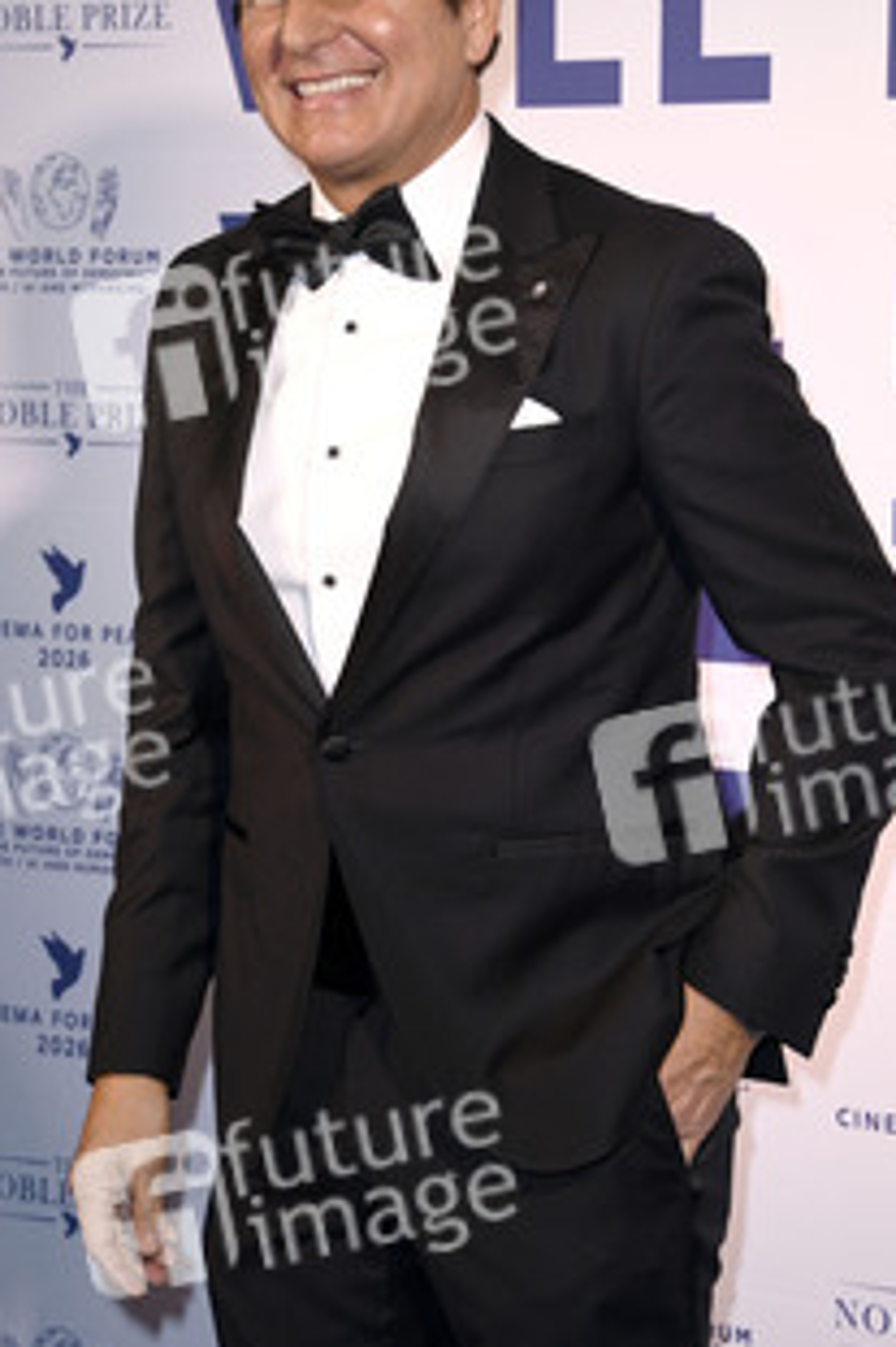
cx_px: 420
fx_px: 4709
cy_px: 546
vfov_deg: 16.3
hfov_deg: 10.9
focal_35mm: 126
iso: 640
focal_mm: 98
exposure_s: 1/250
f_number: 6.3
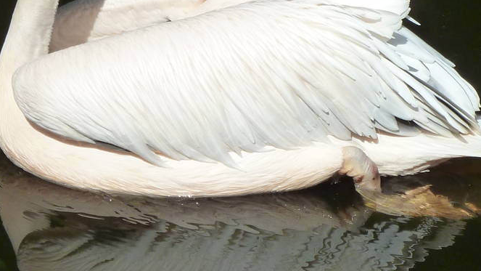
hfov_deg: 7.4
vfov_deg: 4.2
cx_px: 194
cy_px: 21
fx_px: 3724
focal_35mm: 292
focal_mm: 18.2
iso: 125
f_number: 5.6
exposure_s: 1/500
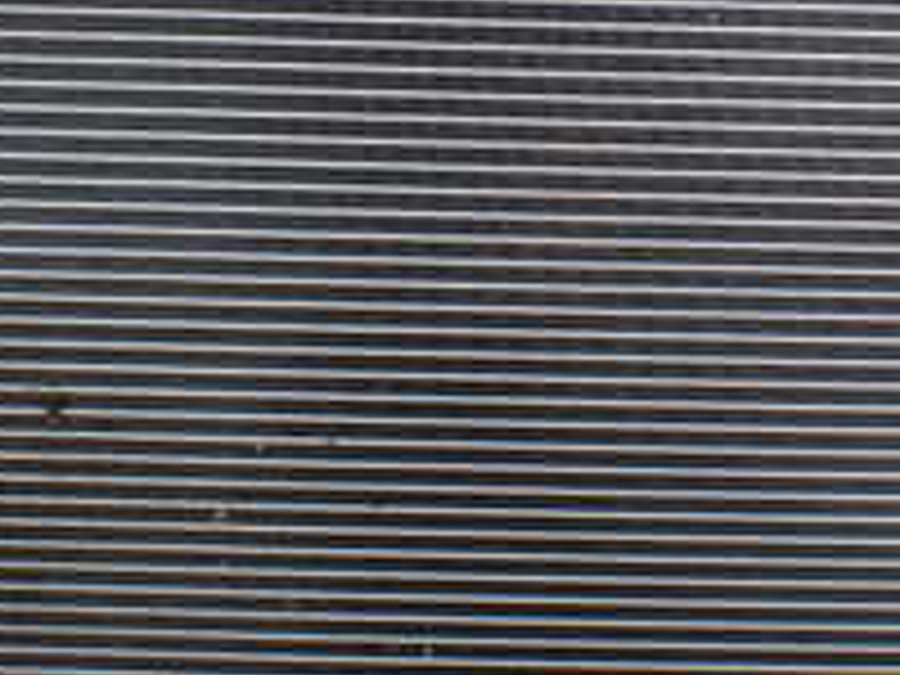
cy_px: 162
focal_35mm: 90
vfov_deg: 16.3
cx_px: 742
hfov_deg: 21.5
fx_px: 2340
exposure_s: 1/125
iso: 125
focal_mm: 5.4
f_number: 2.3
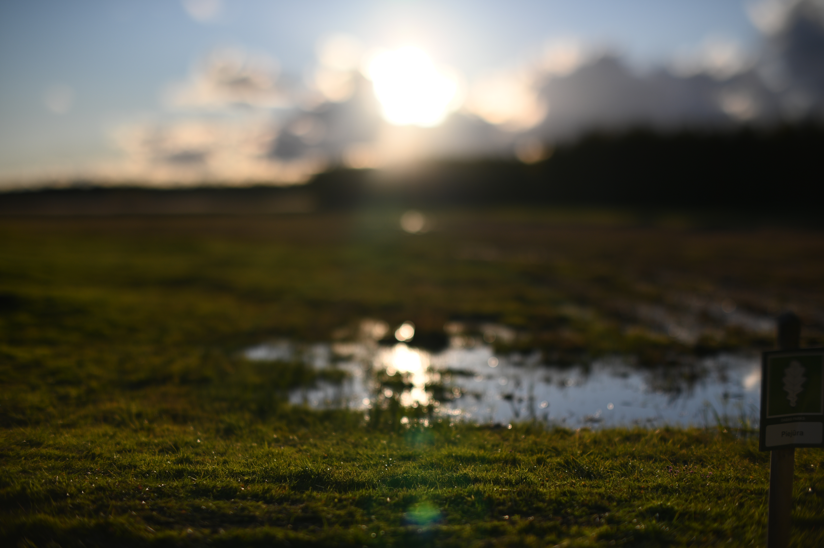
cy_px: 274
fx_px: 1144
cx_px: 412
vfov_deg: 27.0
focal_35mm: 50
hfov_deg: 39.6
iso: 100
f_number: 1.4
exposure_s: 1/8000
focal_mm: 50
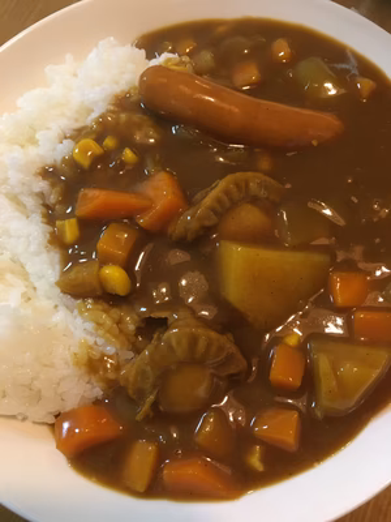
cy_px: 261
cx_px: 196
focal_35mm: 29
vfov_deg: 61.7
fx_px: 437
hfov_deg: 48.2
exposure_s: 1/30
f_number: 2.2
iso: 200
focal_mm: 4.15
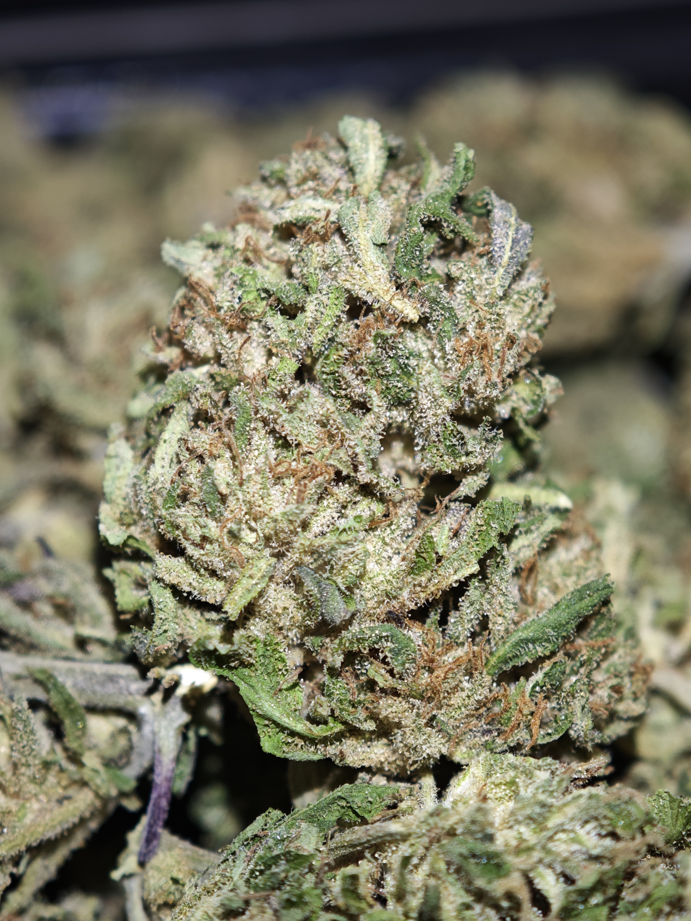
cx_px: 346
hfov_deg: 17.2
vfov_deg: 22.8
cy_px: 460
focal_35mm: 86
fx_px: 2289
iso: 125
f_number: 1.8
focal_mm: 11.5
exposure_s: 1/100
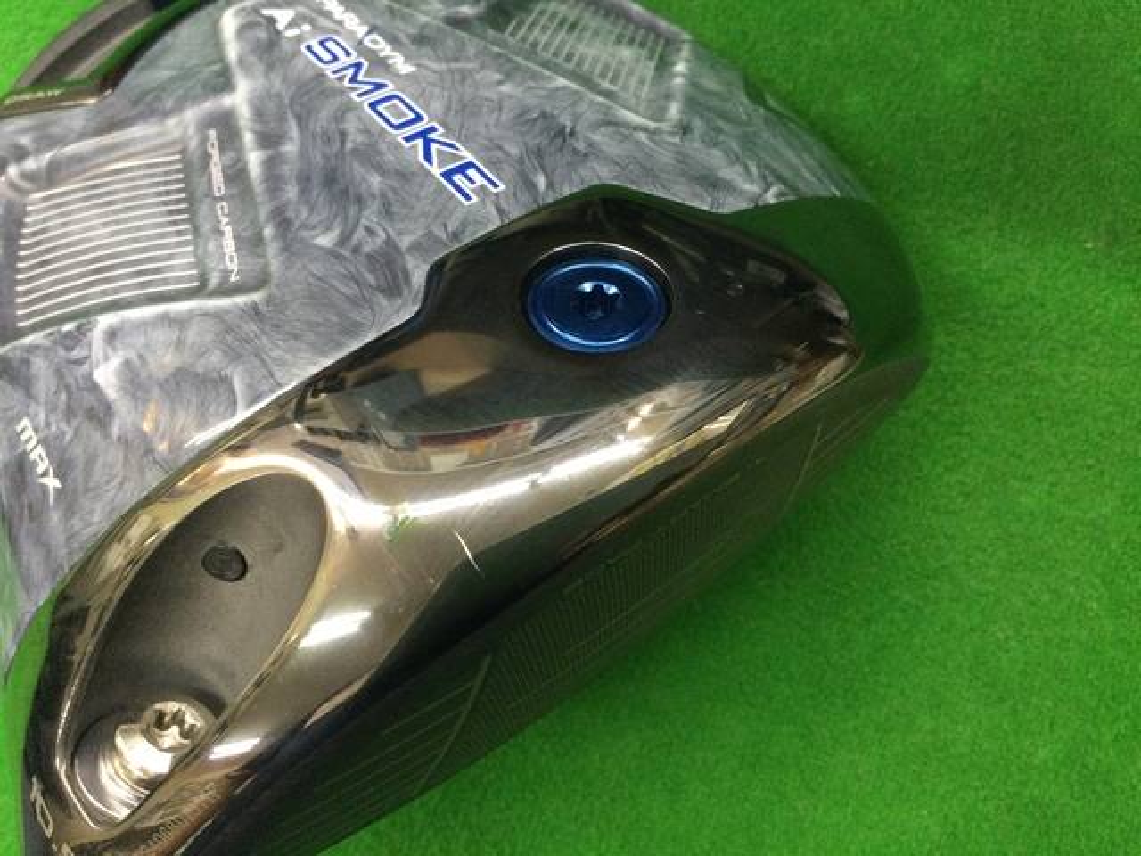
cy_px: 428
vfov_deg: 45.4
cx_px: 570
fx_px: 1022
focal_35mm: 31
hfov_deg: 58.4
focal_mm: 3.3
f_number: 2.4
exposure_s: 1/30
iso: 160
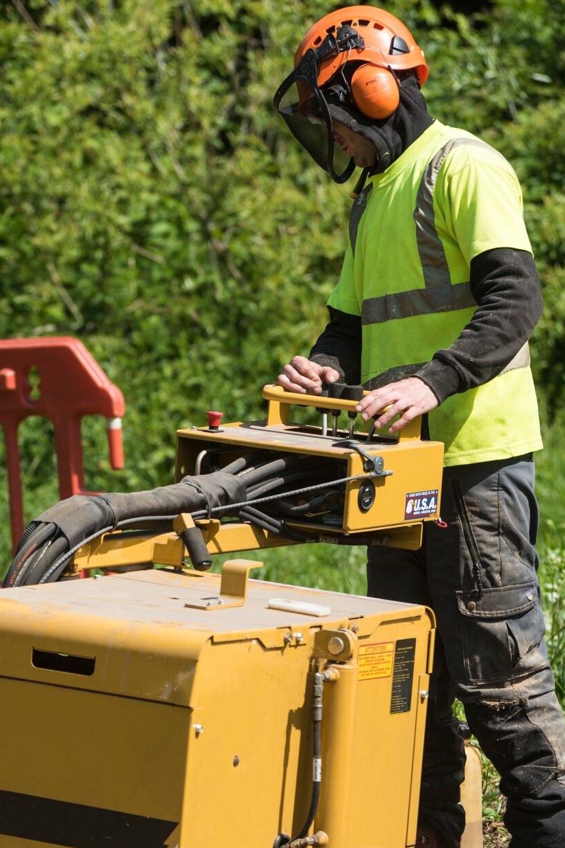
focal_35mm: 372
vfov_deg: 5.5
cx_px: -106
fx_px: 8757
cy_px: 558
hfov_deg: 3.7
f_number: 5
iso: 160
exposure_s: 1/640
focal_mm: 180
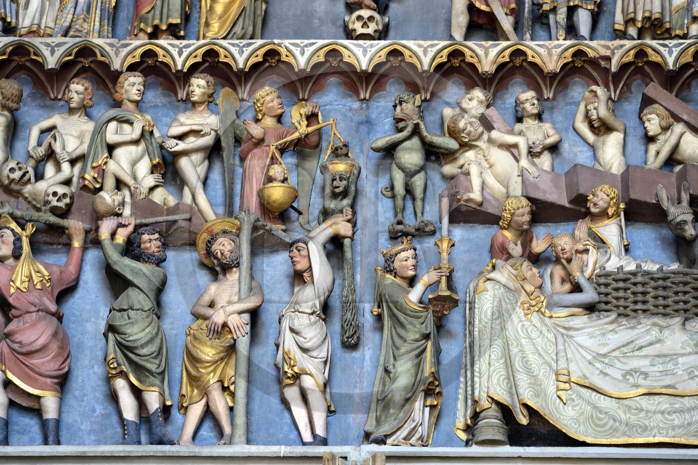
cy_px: 232
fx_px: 3877
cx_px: 349
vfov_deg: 6.9
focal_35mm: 200
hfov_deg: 10.3
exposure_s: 1/250
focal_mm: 200
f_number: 4.5
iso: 800
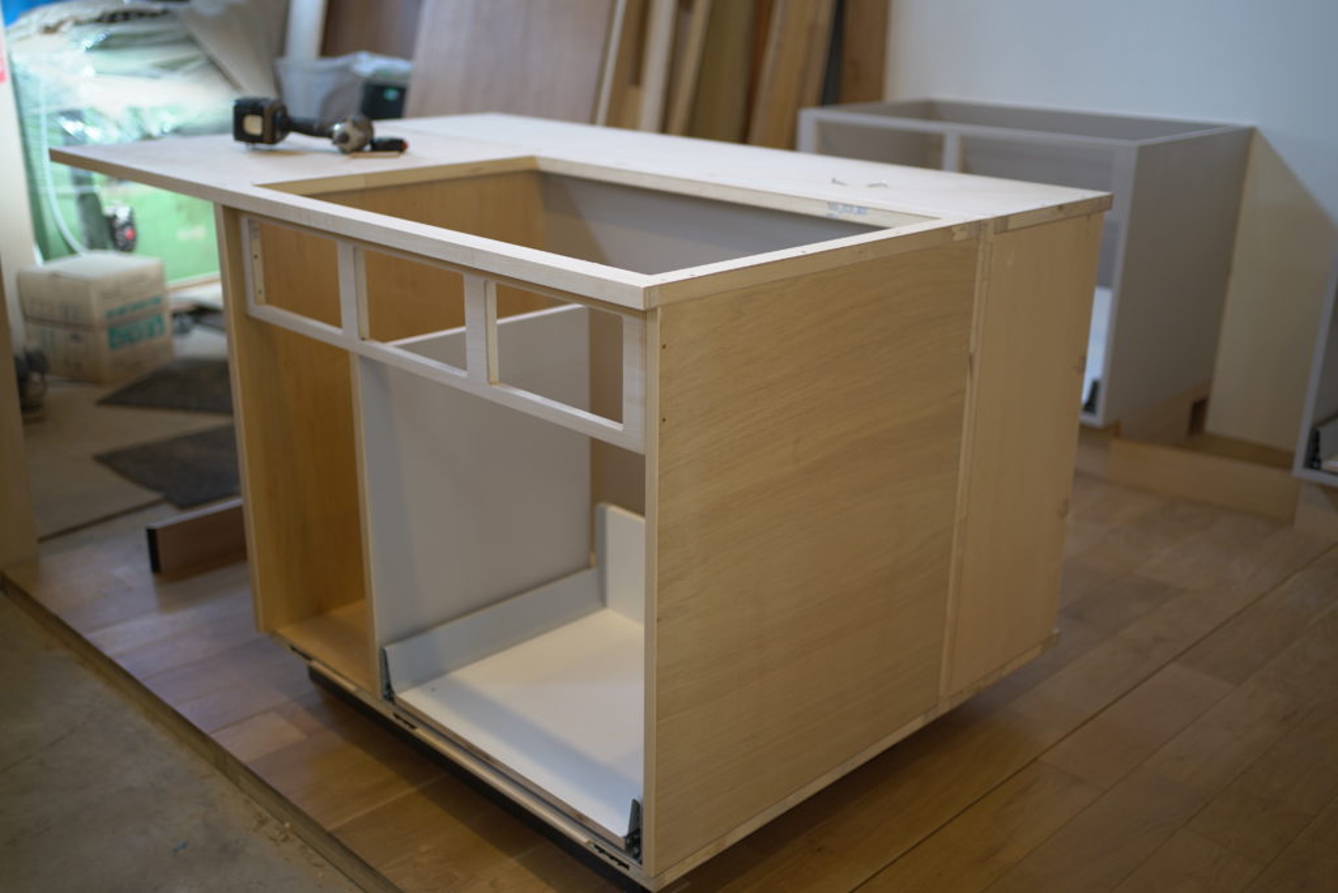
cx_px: 669
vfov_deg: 37.9
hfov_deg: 54.4
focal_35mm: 35
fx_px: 1301
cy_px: 446
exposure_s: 1/40
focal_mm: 35
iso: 100
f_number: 1.8
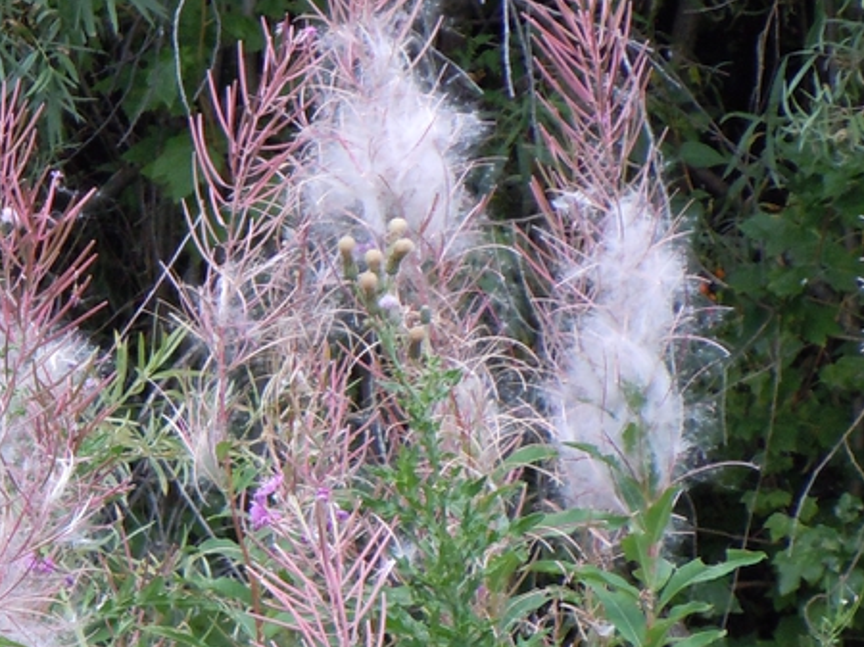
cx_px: 44
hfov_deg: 5.7
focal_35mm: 346
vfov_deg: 4.3
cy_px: 349
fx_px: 8631
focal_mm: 27.4
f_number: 4.6
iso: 320
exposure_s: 1/160
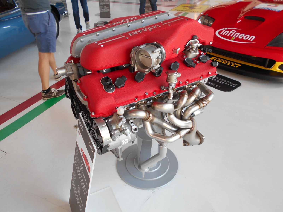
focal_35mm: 26
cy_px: 106
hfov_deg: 67.3
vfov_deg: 53.1
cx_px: 142
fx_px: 213
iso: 80
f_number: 3.2
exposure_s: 1/40
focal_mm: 4.6
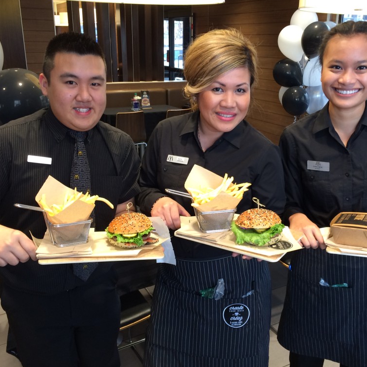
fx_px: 420
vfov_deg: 47.2
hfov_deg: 47.2
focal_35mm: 35
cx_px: 202
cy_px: 185
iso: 64
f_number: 2.2
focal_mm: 4.15
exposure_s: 1/30
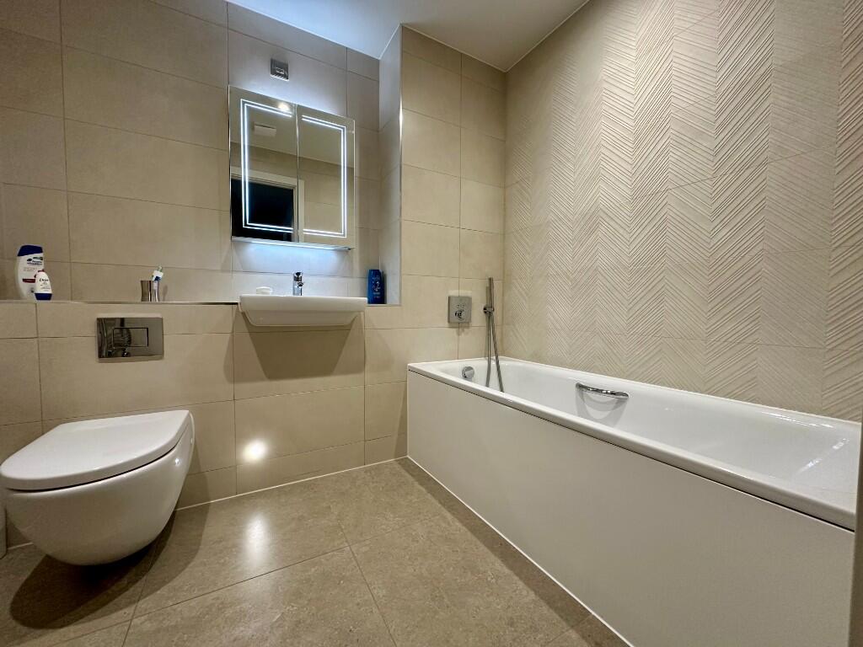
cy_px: 324
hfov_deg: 102.1
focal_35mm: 14
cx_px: 432
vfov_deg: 85.7
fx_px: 349
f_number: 2.2
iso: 250
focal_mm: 2.22
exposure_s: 1/100
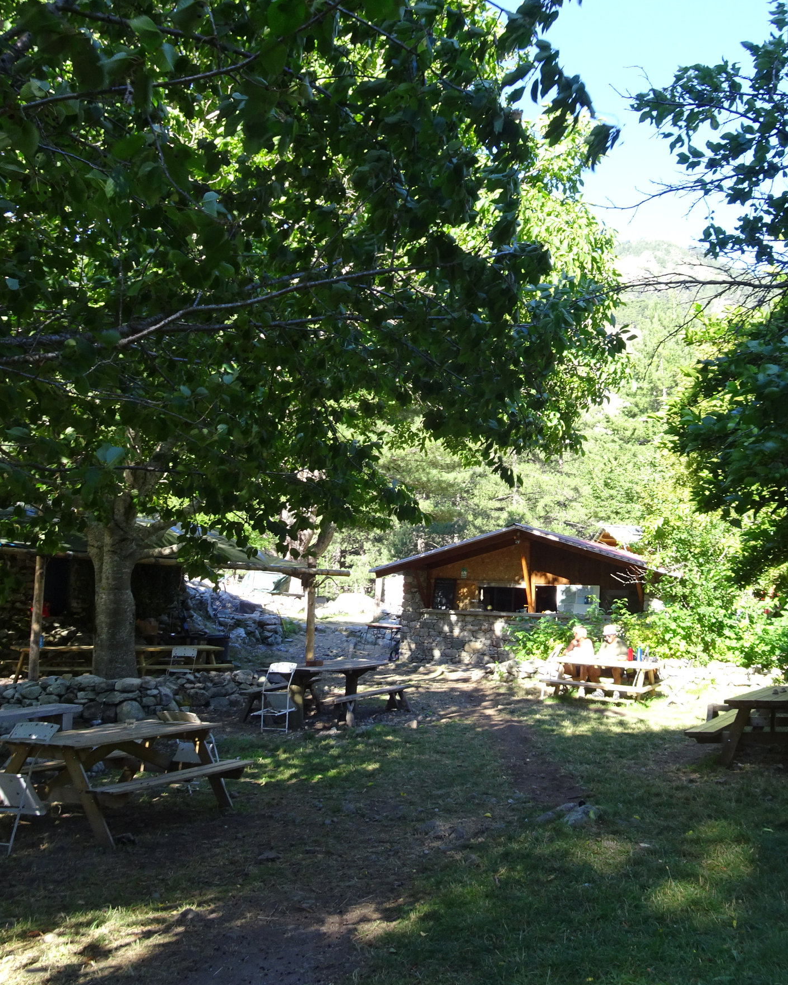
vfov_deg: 55.7
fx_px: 933
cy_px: 502
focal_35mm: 32
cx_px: 475
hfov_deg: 45.5
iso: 80
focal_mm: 4.1
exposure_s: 1/125
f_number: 3.5
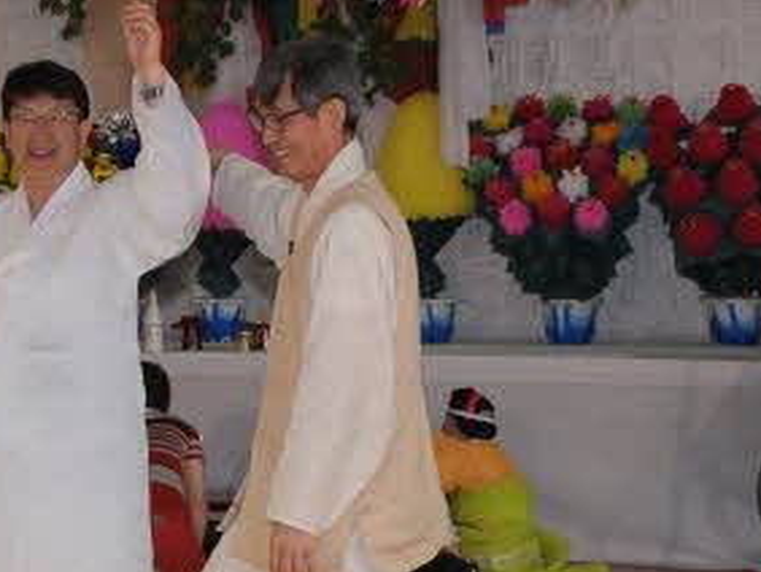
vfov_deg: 14.3
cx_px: -73
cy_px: 285
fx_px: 2288
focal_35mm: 104
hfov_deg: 18.2
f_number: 5.6
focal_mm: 34
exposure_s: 1/640
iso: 2500
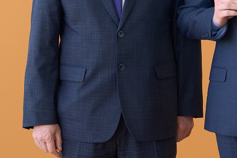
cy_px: -13
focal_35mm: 173
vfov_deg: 7.9
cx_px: 162
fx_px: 1140
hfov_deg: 11.8
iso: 2000
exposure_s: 1/250
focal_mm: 49
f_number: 4
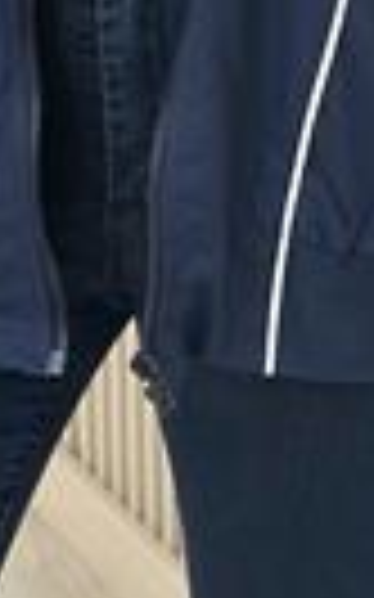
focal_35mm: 204
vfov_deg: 9.9
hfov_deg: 6.4
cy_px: -398
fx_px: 3331
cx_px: -41
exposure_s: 1/100
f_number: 1.78
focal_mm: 6.86
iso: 80
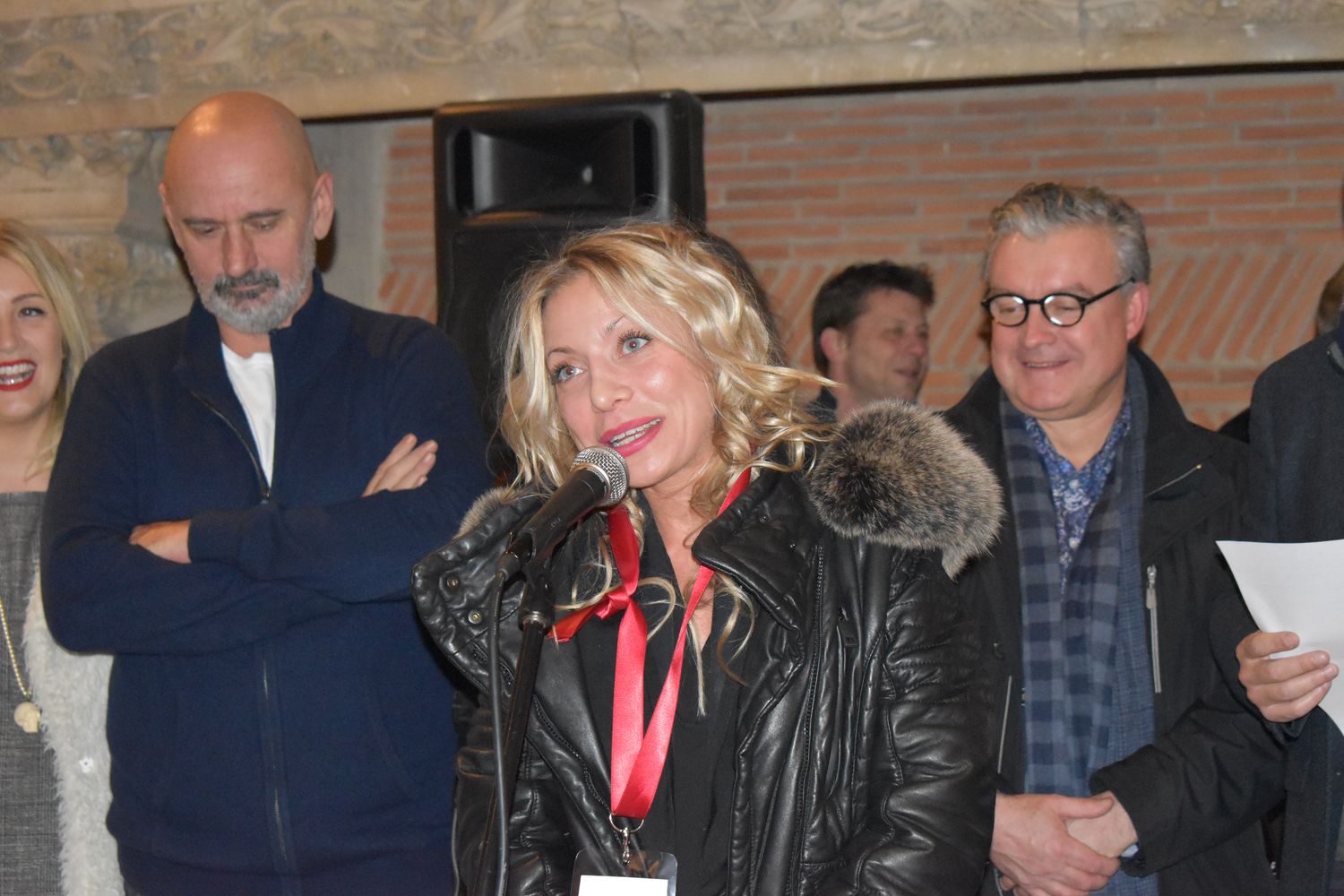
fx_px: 3080
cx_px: 672
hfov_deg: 24.6
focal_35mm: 82
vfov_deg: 16.6
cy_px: 448
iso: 6400
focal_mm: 55
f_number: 5.6
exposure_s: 1/60
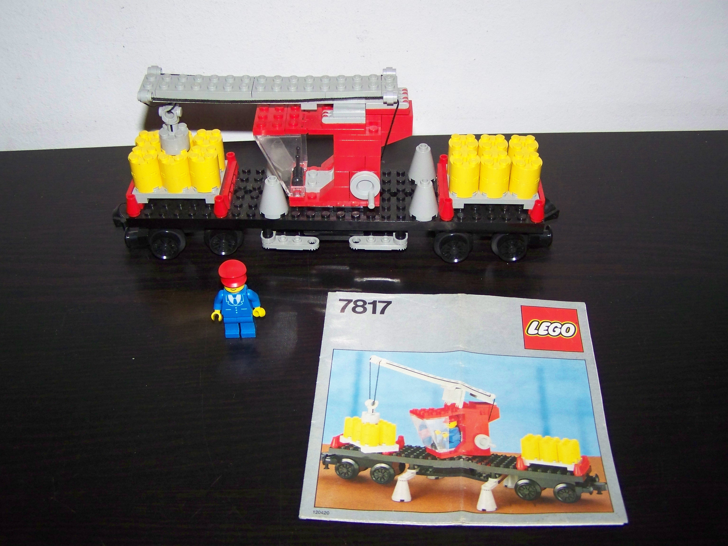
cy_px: 273
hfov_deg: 49.0
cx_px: 364
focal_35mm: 38
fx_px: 799
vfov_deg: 37.7
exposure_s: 1/30
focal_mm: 6.3
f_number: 2.8
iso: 200
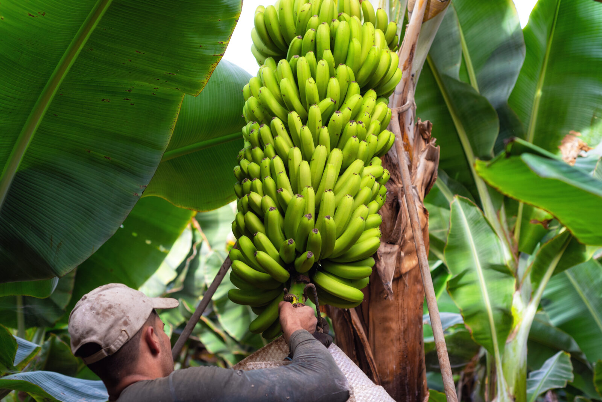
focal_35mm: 50
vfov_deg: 27.0
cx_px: 301
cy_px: 201
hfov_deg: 39.6
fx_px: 836
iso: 400
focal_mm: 50
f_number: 3.5
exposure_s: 1/250
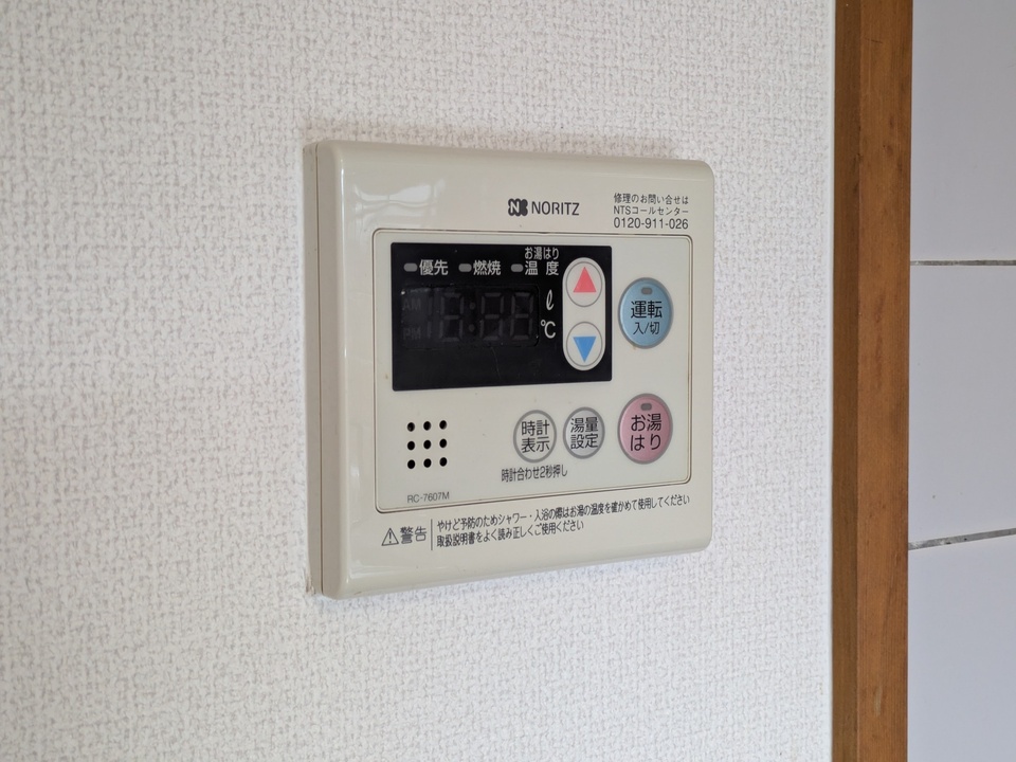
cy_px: 381
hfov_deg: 37.5
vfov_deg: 28.6
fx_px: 1497
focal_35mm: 51
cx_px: 508
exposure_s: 1/60
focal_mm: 5.43
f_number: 1.89
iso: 119
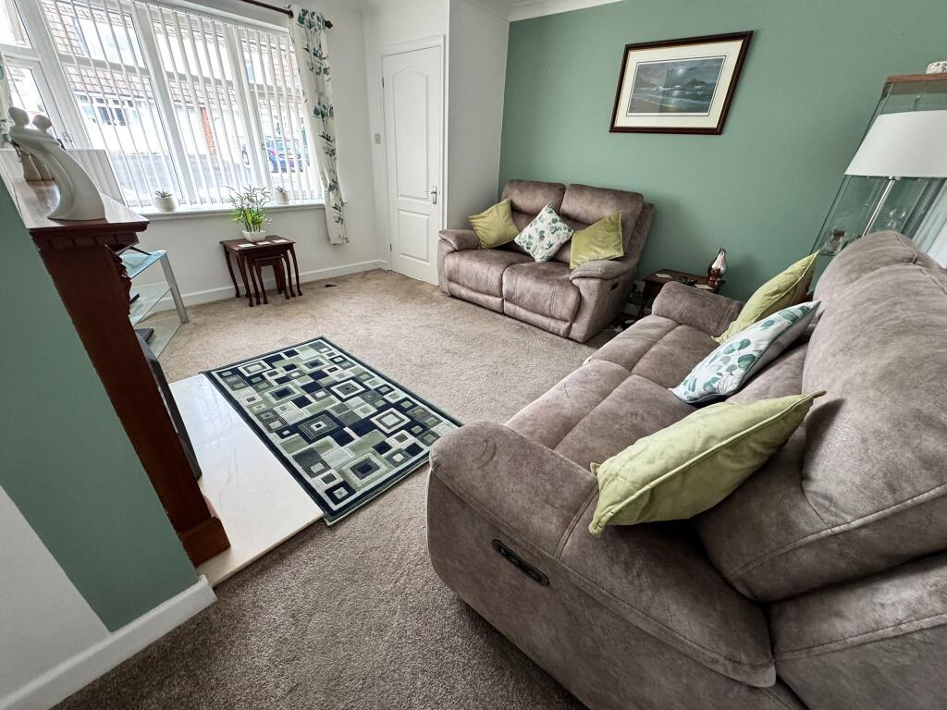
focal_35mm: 14
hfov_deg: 102.1
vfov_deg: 85.7
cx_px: 474
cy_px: 355
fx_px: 383
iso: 320
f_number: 2.2
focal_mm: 2.22
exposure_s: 1/85
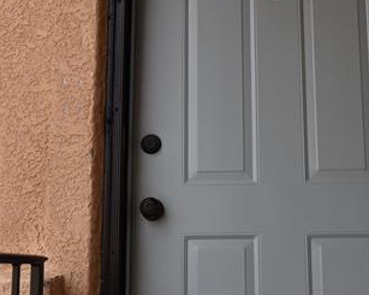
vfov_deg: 31.9
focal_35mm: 47
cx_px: 216
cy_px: 183
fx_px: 513
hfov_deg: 39.5
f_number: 6.3
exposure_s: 1/160
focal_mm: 10
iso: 100
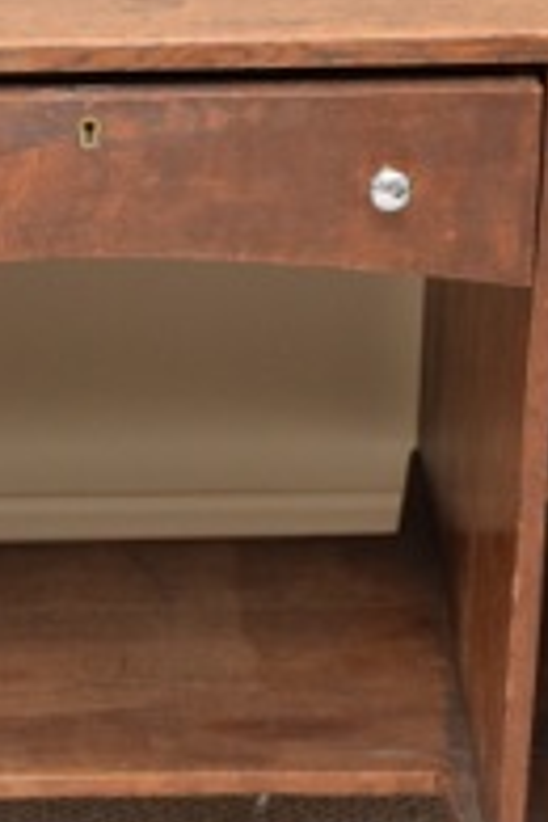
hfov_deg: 9.0
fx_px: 3485
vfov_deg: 13.5
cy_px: 445
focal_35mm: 153
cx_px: 93
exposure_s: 1/125
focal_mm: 31
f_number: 5.6
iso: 800
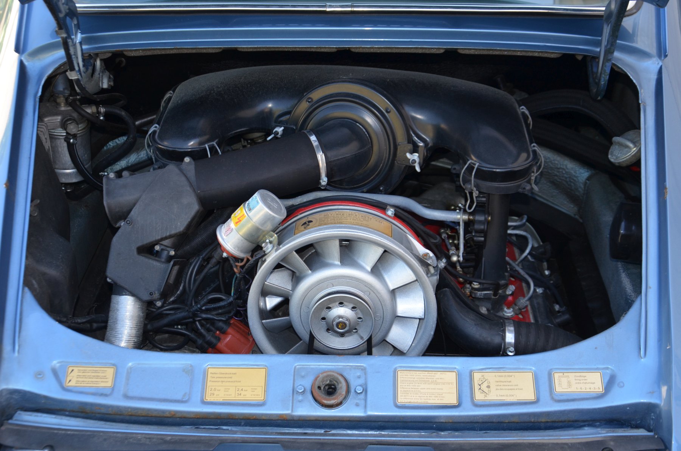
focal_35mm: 57
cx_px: 340
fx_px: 1076
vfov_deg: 23.7
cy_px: 226
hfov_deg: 35.1
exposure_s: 1/200
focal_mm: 38
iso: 360
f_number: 4.5
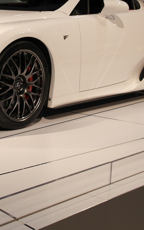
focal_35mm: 89
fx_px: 559
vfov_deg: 23.0
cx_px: -9
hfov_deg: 14.4
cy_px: 45
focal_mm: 20
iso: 100
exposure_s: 1/80
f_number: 3.5
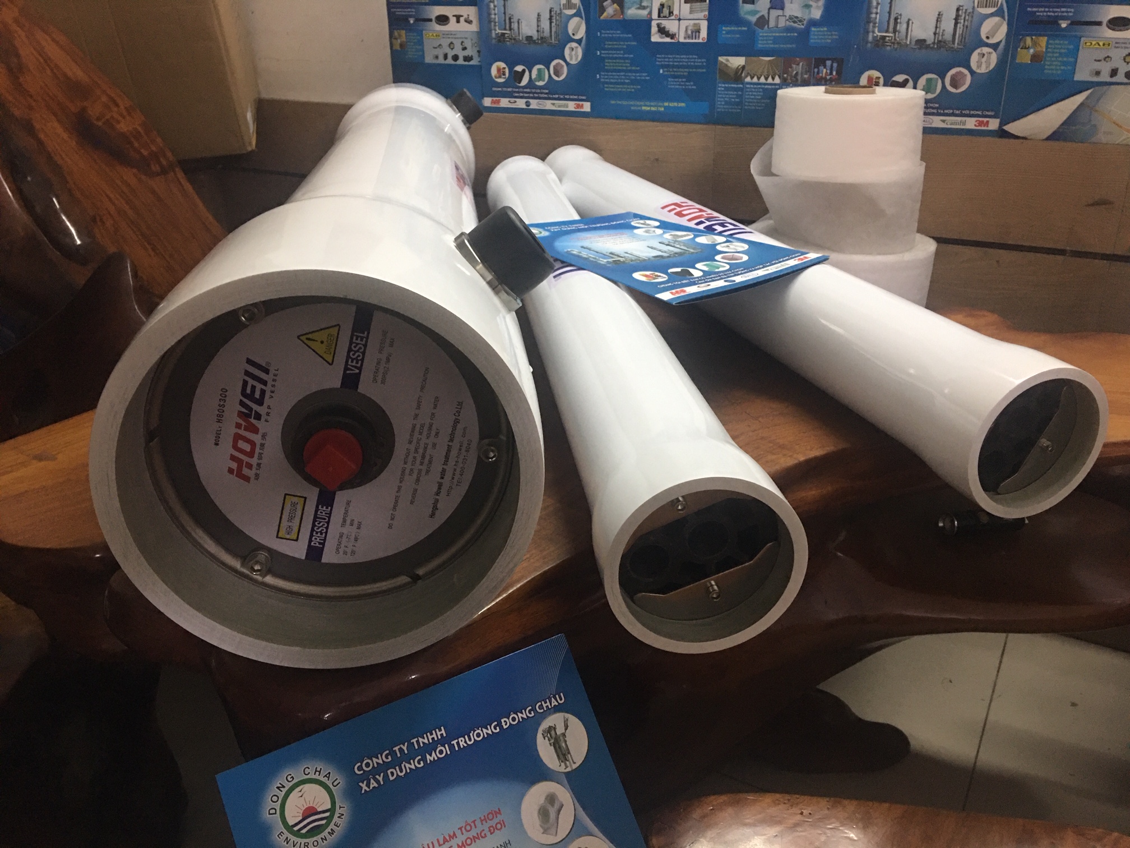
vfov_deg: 48.2
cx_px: 565
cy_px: 424
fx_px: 947
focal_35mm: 29
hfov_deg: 61.7
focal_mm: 4.15
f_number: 2.2
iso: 80
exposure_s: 1/10
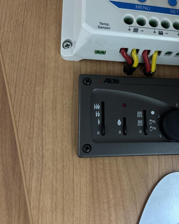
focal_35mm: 35
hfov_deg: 41.0
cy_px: 113
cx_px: 134
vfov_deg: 51.5
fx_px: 232
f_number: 1.6
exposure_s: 1/25
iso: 500
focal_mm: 5.96
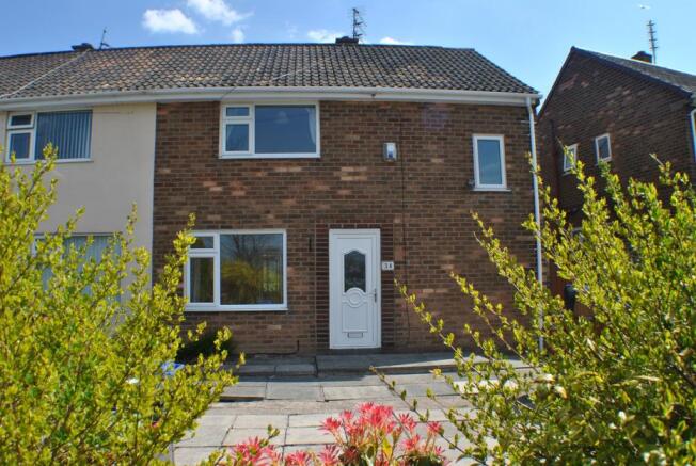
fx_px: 639
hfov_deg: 57.1
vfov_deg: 40.1
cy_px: 233
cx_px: 348
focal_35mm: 33
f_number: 8
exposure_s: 1/250
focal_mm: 22
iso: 100
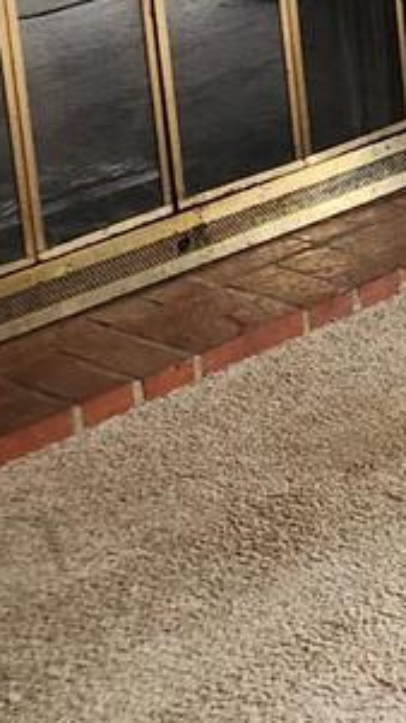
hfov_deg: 8.8
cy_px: -48
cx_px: 874
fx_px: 2453
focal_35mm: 128
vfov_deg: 16.3
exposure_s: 1/120
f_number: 1.8
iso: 200
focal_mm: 5.4
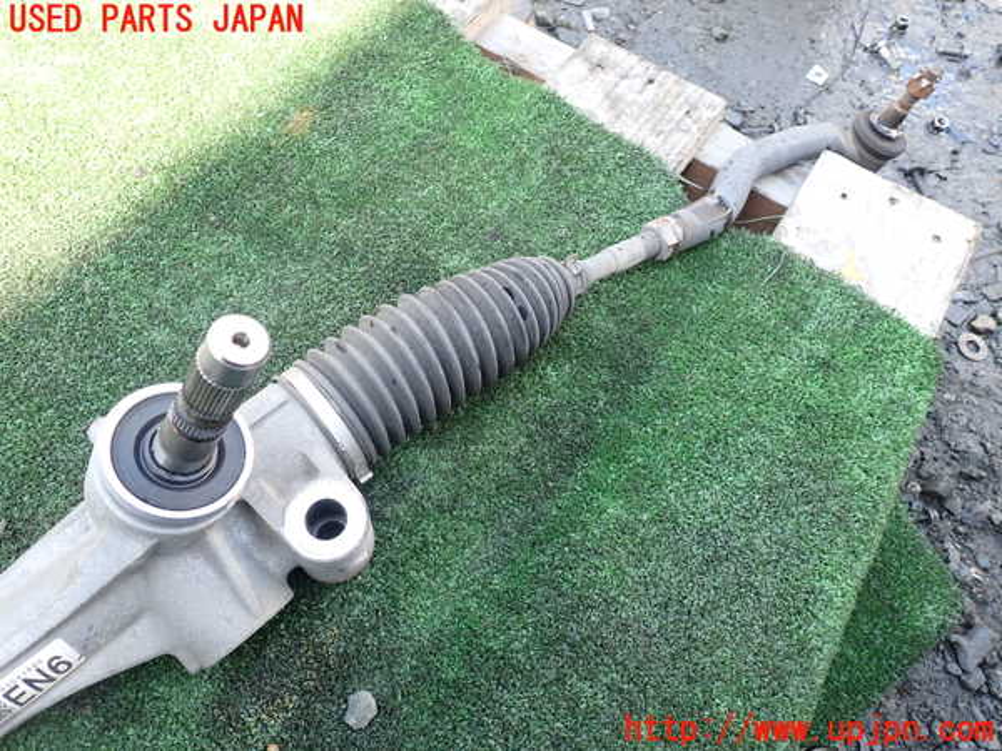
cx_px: 501
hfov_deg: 69.4
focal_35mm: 25
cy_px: 376
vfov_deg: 54.9
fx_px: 724
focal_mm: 4.5
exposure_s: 1/80
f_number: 2.8
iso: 100
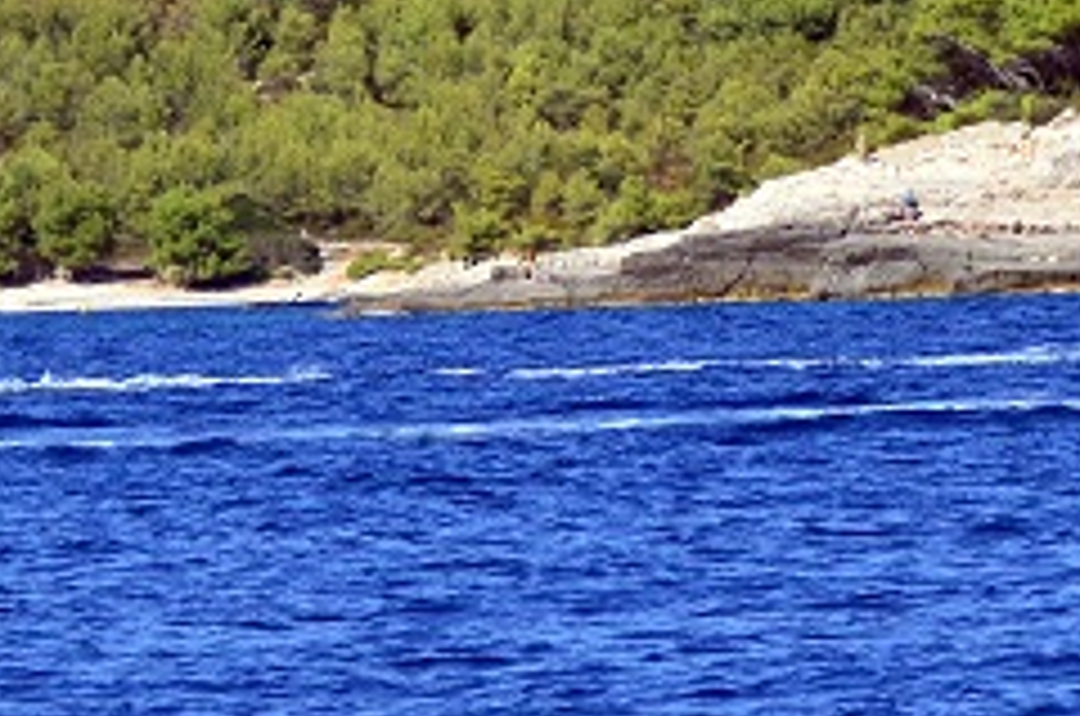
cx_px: 1523
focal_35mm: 437
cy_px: 214
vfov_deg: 3.1
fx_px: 13084
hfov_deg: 4.7
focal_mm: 70
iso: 640
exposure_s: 1/5000
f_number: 4.5
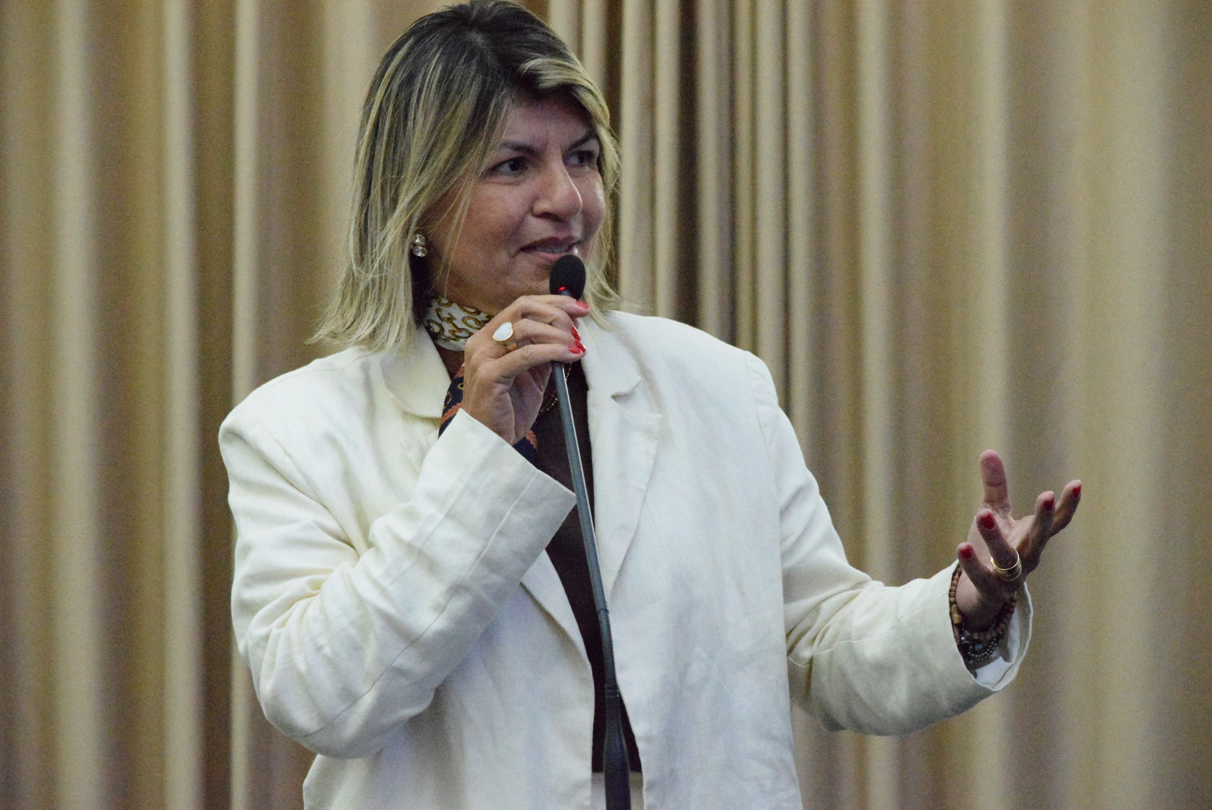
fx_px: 6570
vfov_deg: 7.1
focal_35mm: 195
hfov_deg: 10.5
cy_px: 405
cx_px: 606
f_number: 8
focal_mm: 130
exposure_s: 1/400
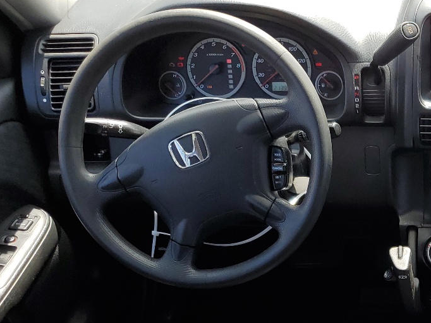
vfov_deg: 23.0
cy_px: 326
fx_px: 759
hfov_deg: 29.6
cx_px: 429
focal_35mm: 61
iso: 50
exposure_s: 1/500
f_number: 1.5
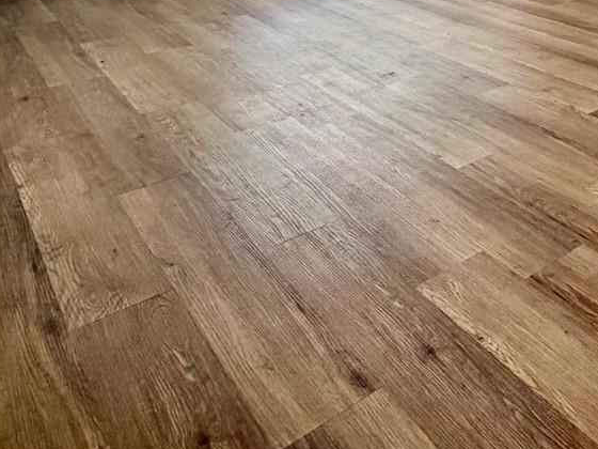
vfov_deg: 28.8
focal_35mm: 40
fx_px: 691
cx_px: 605
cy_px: -144
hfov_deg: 40.6
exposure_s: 1/120
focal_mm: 2.22
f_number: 2.2
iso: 100
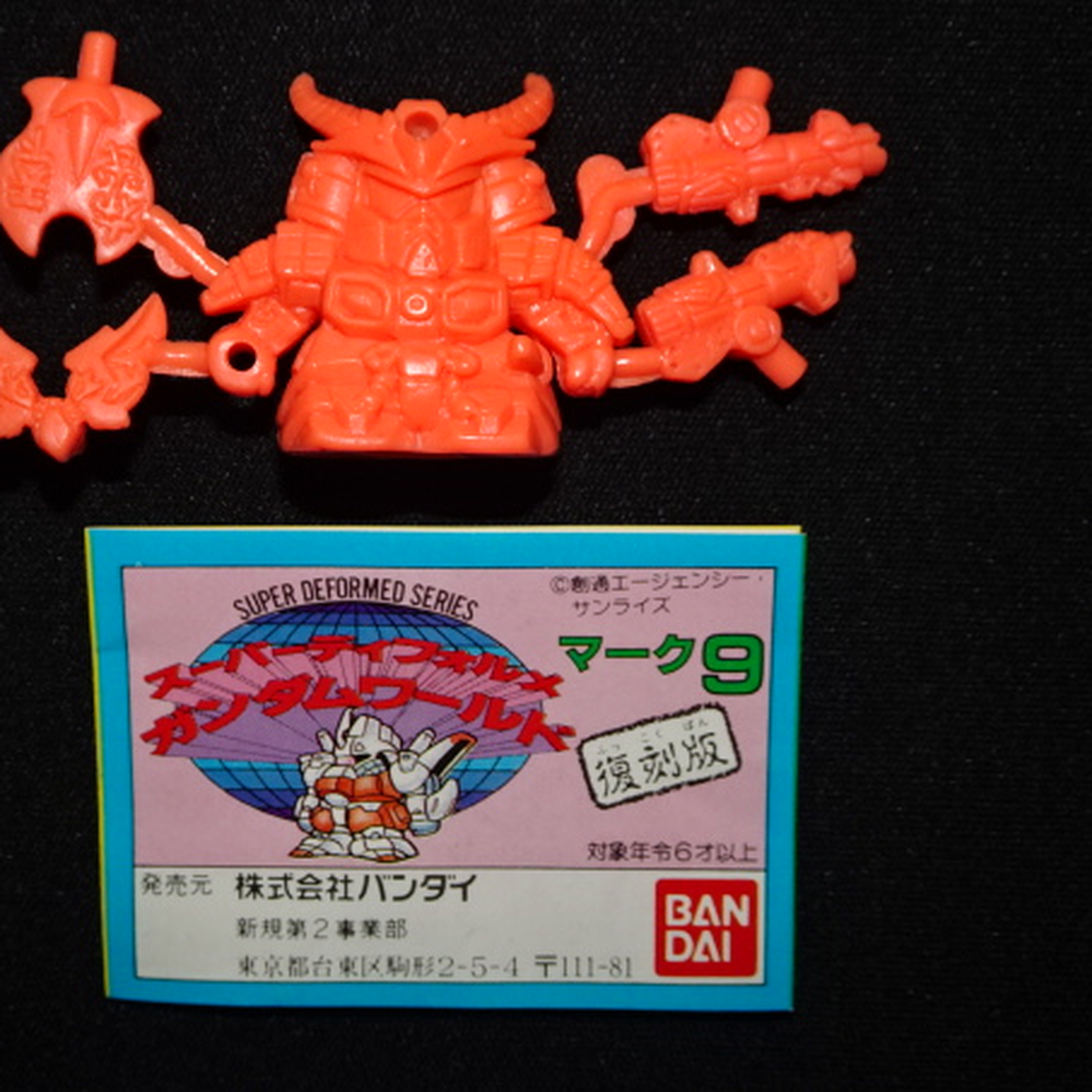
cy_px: 523
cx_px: 422
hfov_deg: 33.9
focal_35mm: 50
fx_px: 1785
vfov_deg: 34.0
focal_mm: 6.8
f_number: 4
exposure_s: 1/40
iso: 80
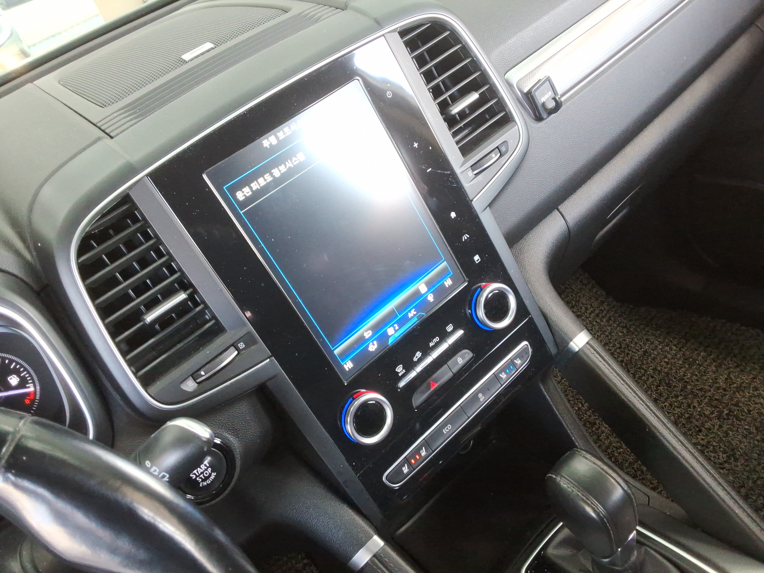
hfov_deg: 63.4
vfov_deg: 49.7
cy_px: 286
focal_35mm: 28
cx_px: 382
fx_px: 618
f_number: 1.9
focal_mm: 2.91
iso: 144
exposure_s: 1/40
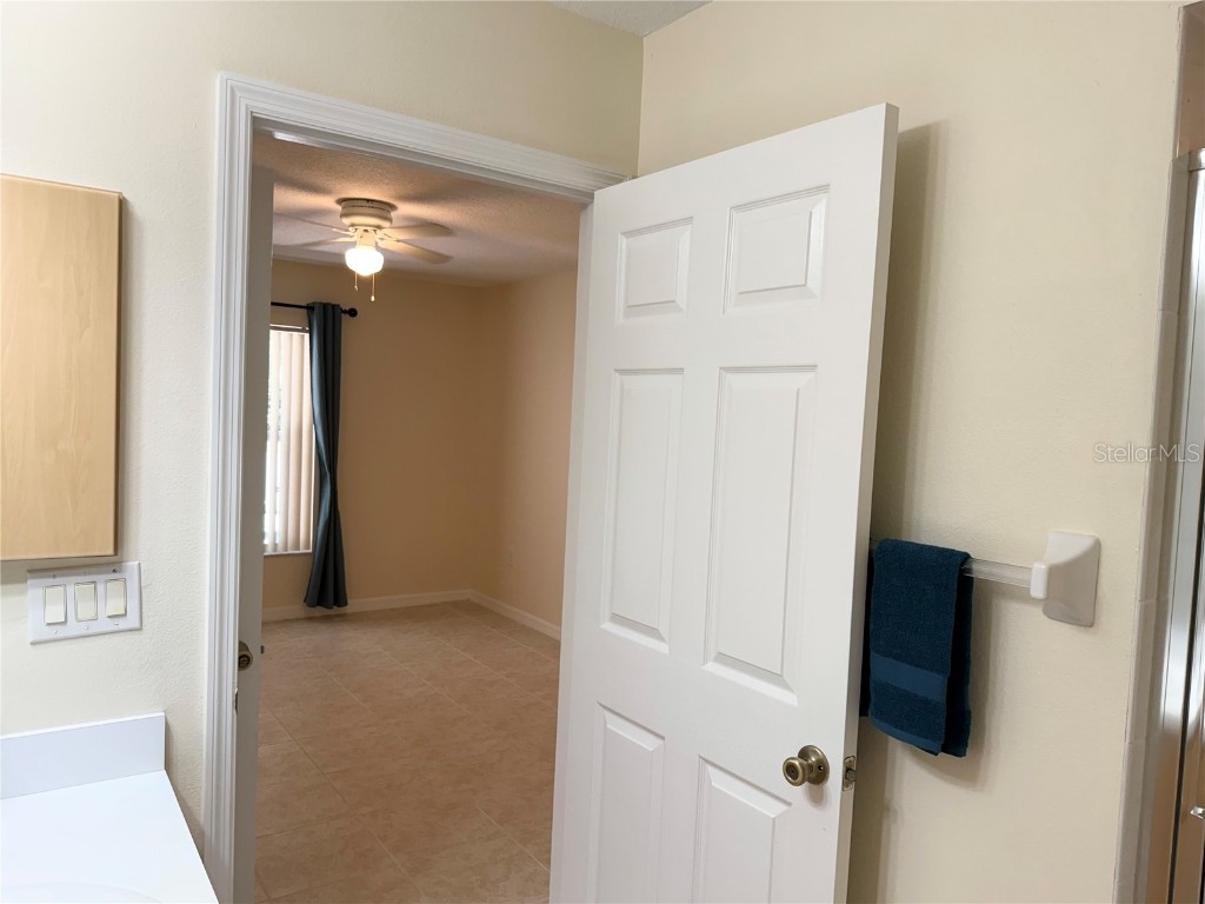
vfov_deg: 56.8
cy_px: 452
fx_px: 835
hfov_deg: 71.6
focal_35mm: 24
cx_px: 602
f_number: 1.78
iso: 125
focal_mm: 6.76
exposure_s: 1/120
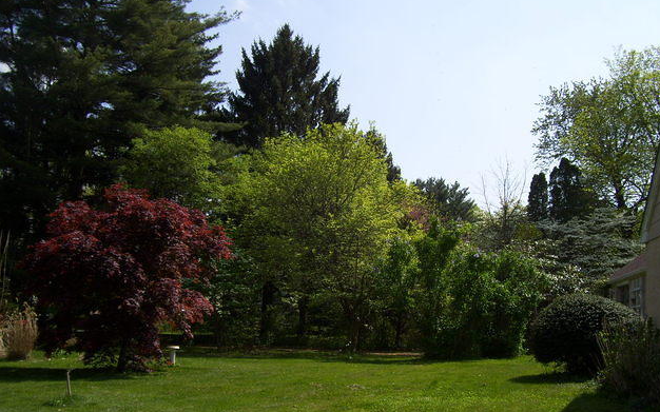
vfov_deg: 32.7
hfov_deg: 50.4
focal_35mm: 39
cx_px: 336
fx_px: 701
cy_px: 220
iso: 80
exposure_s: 1/500
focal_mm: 6
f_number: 4.8
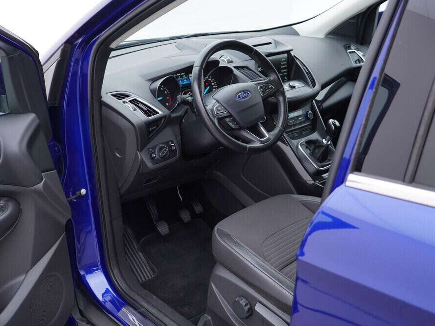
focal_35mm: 40
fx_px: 503
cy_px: 161
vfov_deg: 36.0
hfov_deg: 46.7
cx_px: 199
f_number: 2.8
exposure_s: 1/40
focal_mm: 24
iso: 125
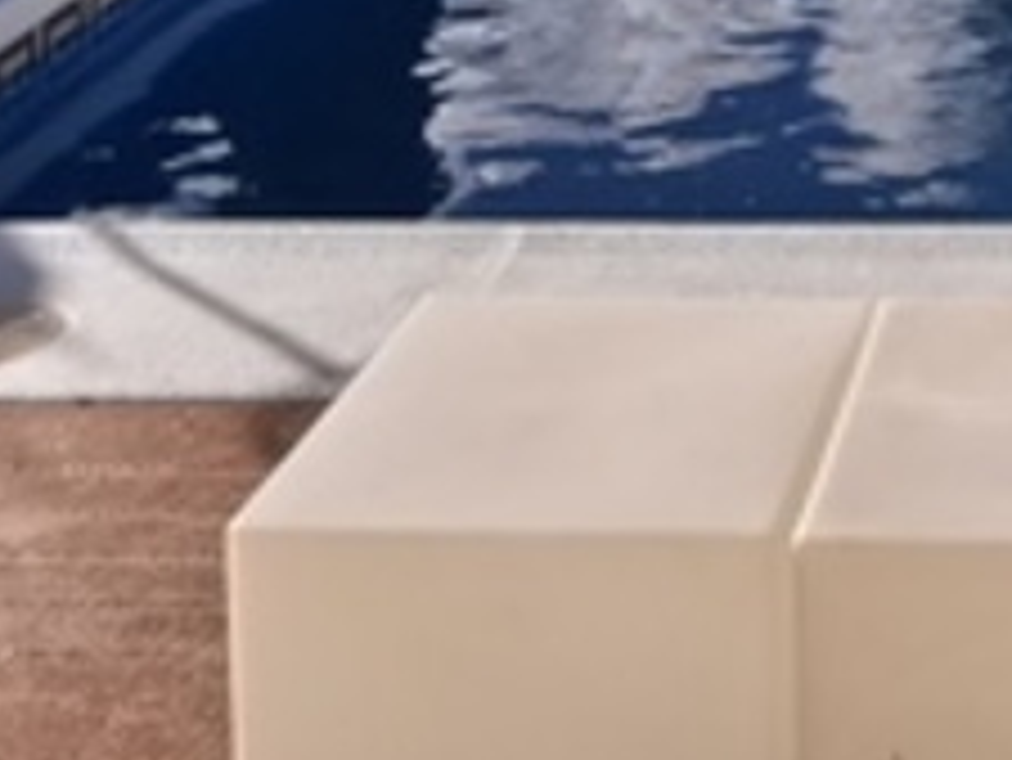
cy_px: -616
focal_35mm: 91
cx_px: 1309
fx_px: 2662
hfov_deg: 19.8
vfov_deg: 14.3
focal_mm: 2.35
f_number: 2.2
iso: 50
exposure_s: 1/3546
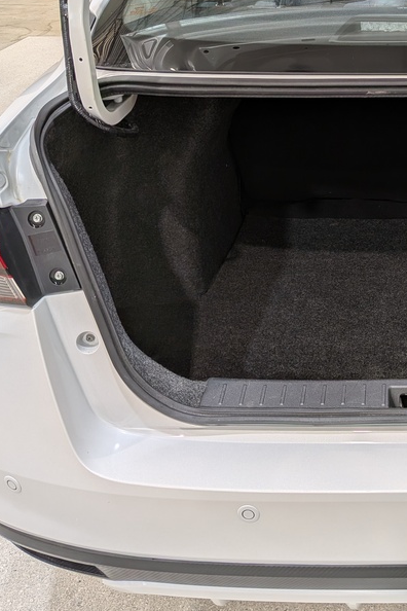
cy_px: 248
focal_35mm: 43
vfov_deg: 45.2
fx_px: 729
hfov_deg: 28.9
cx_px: 421
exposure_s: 1/237
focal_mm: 4.53
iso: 27
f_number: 1.7
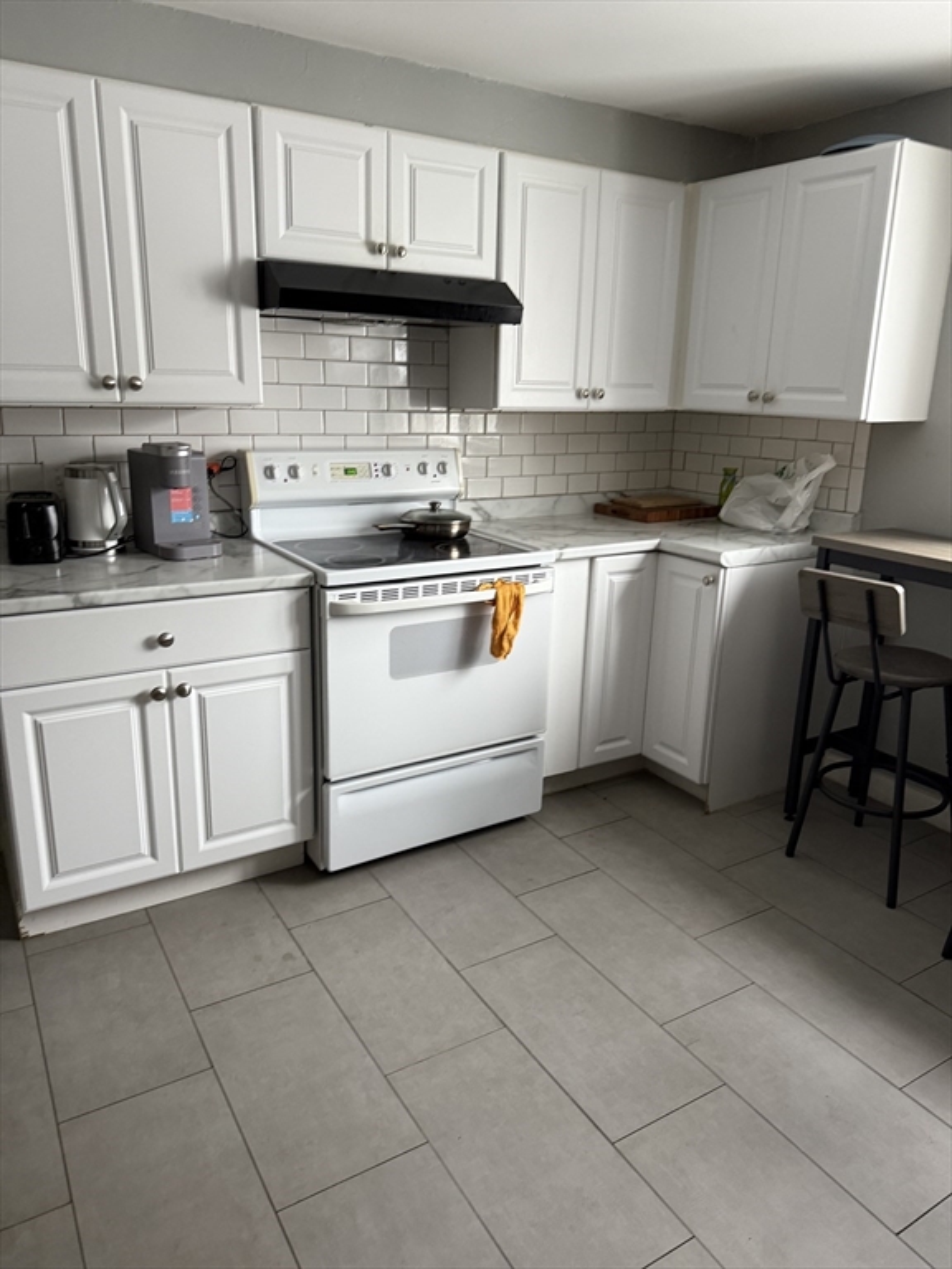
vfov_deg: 71.6
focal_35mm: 24
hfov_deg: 56.8
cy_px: 634
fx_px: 880
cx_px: 476
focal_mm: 6.76
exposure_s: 1/60
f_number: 1.78
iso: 250
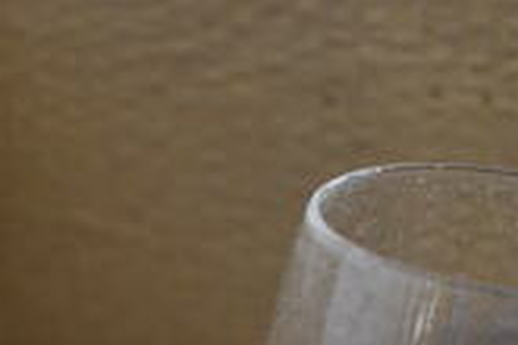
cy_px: 637
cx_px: 179
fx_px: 1597
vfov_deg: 11.4
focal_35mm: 111
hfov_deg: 18.4
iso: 1800
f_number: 3.5
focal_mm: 20
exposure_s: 1/125
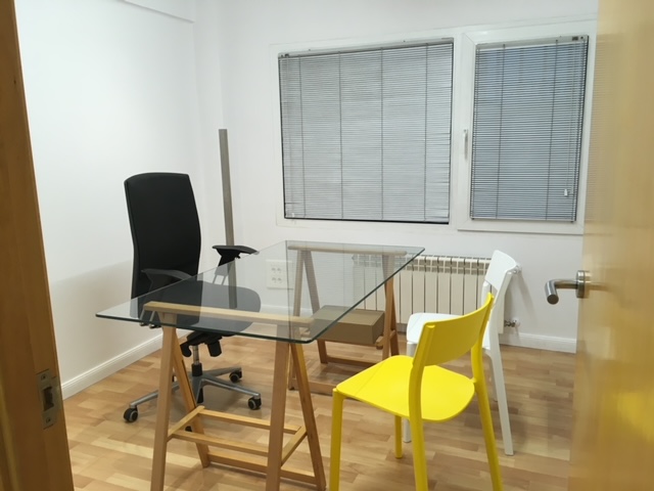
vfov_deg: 48.2
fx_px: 548
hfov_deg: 61.7
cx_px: 327
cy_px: 246
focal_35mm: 29
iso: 32
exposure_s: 1/33
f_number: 2.2
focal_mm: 4.15
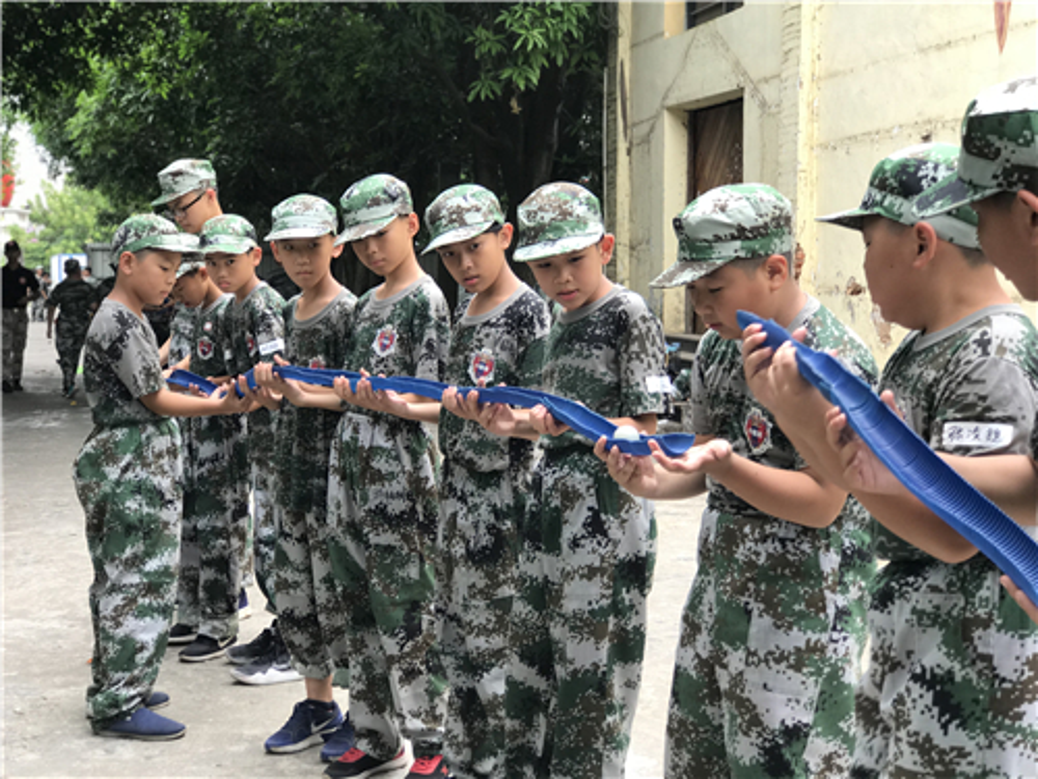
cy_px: 390
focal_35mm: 57
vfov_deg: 25.7
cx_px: 519
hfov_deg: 33.8
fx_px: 1709
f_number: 2.8
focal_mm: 6.6
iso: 20
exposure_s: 1/100
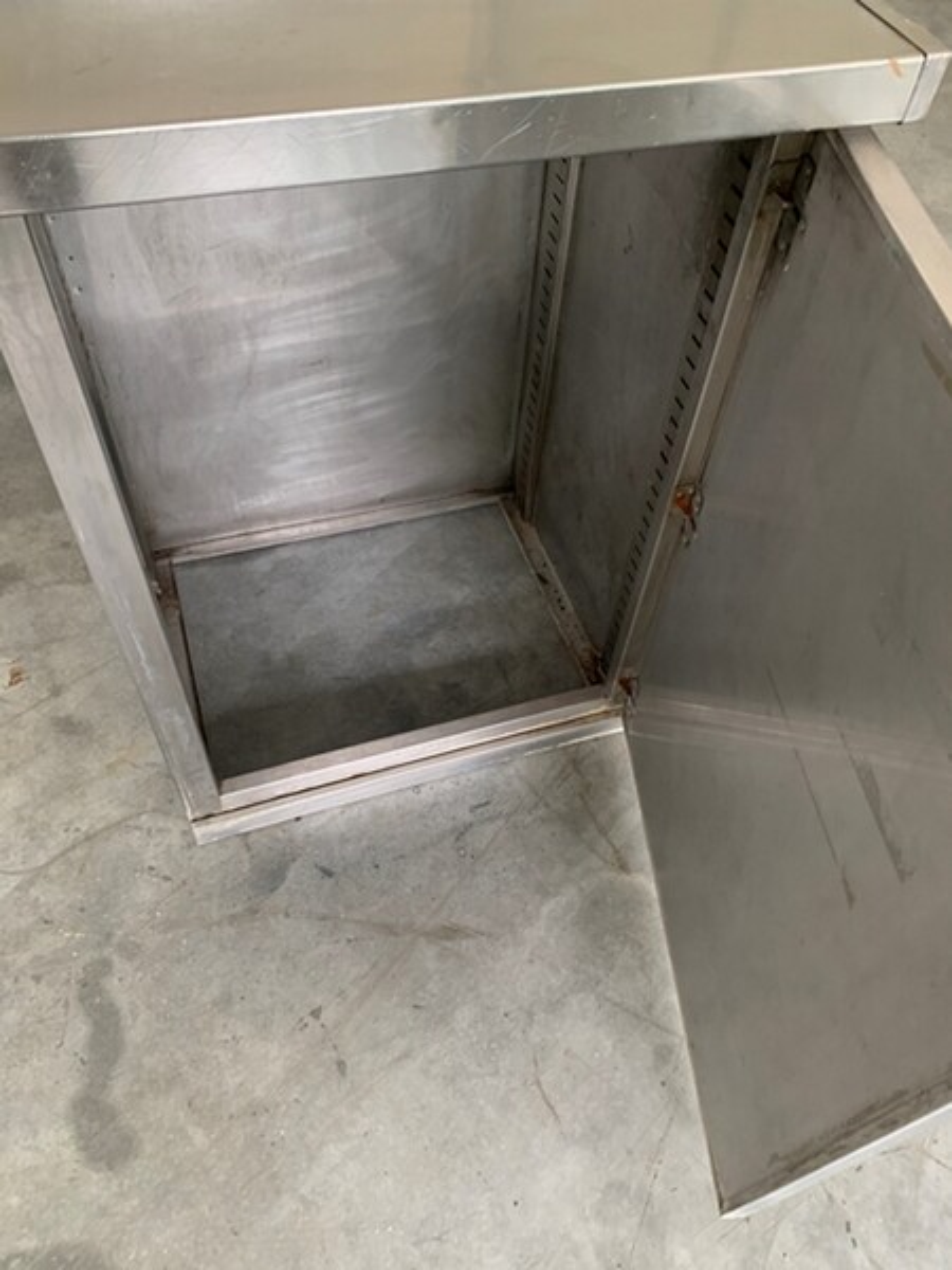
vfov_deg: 67.3
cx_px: 476
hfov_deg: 53.1
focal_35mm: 26
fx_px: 953
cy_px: 635
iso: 160
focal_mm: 4.25
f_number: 1.8
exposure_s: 1/50
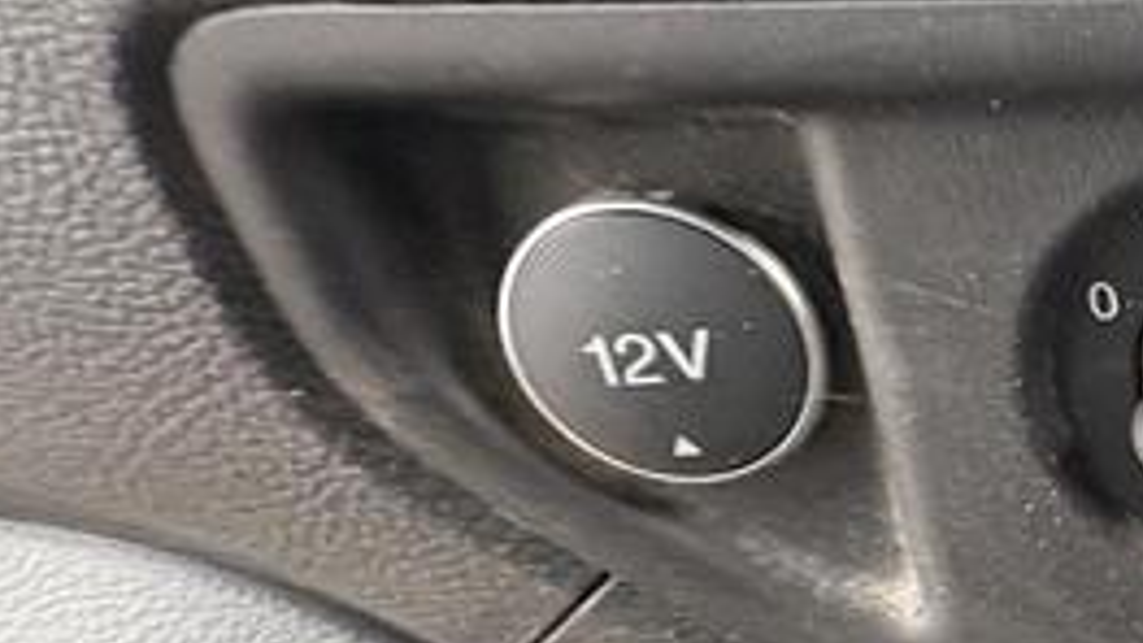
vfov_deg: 22.7
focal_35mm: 52
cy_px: 517
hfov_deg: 30.2
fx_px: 1576
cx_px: 1543
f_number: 2.2
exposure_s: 1/60
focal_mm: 2.22
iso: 400
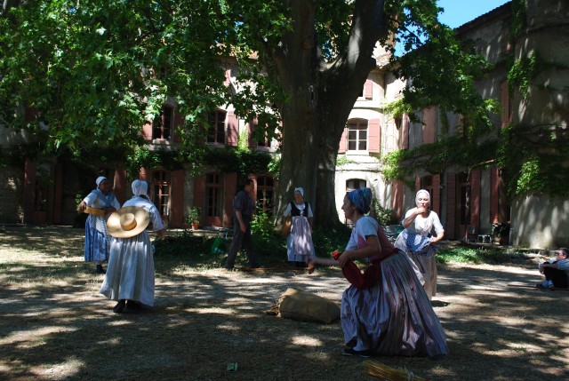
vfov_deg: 37.0
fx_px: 570
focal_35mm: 36
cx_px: 284
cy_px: 190
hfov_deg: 53.1
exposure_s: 1/125
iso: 110
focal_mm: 24
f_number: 5.6
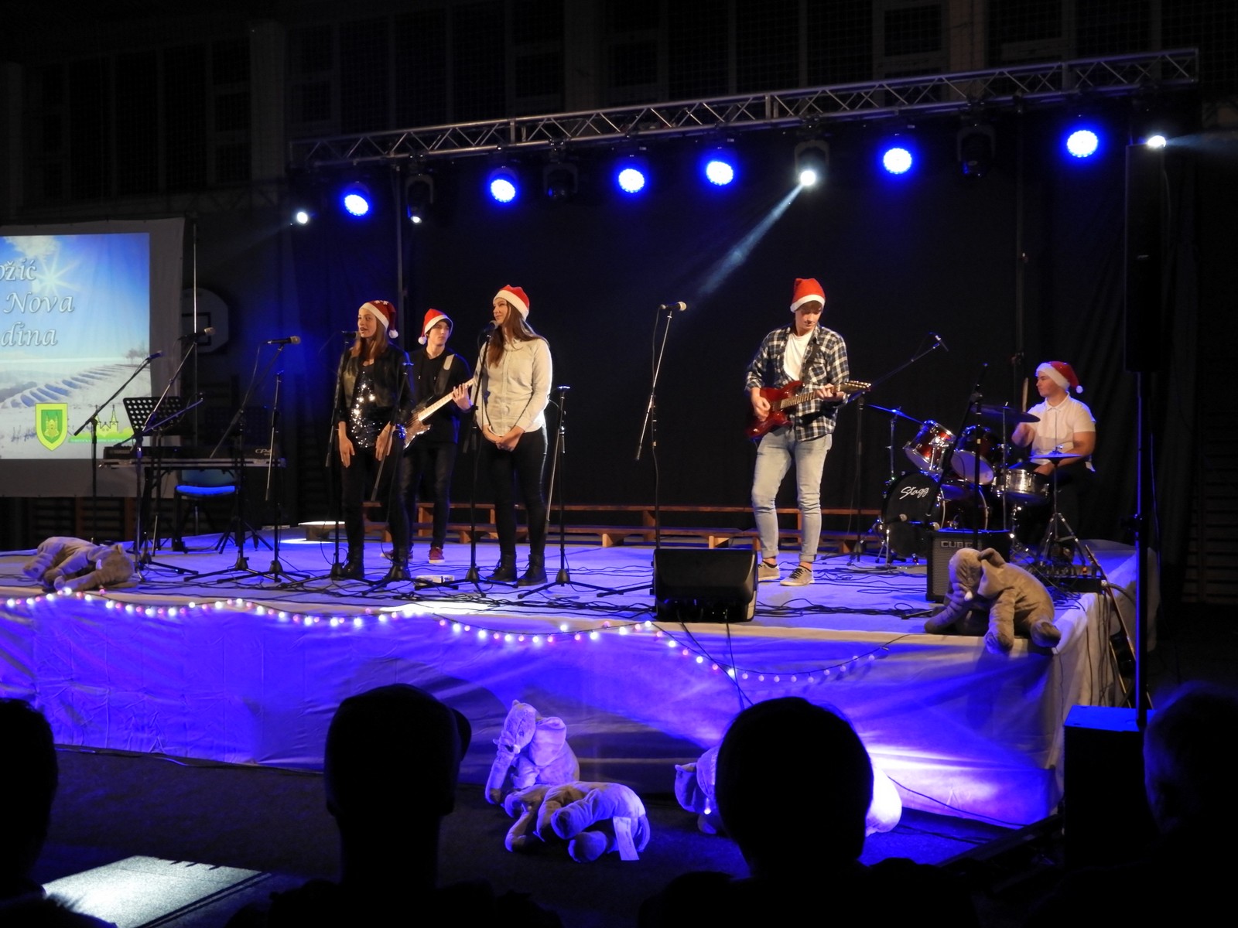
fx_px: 1431
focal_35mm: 40
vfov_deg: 36.0
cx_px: 619
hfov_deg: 46.8
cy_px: 464
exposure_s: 1/50
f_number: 3.8
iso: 800
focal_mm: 7.2
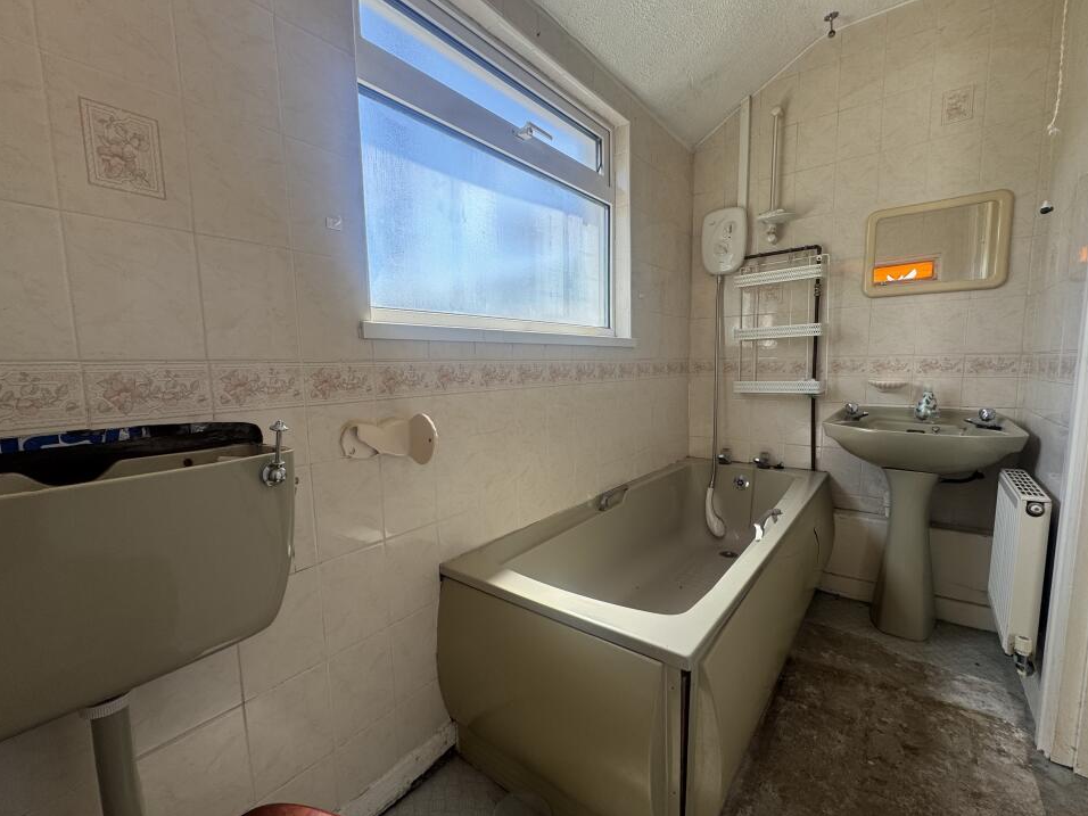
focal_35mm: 15
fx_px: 471
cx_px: 541
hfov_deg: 98.2
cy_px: 418
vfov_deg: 81.7
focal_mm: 2.22
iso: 40
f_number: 2.2
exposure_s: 1/213
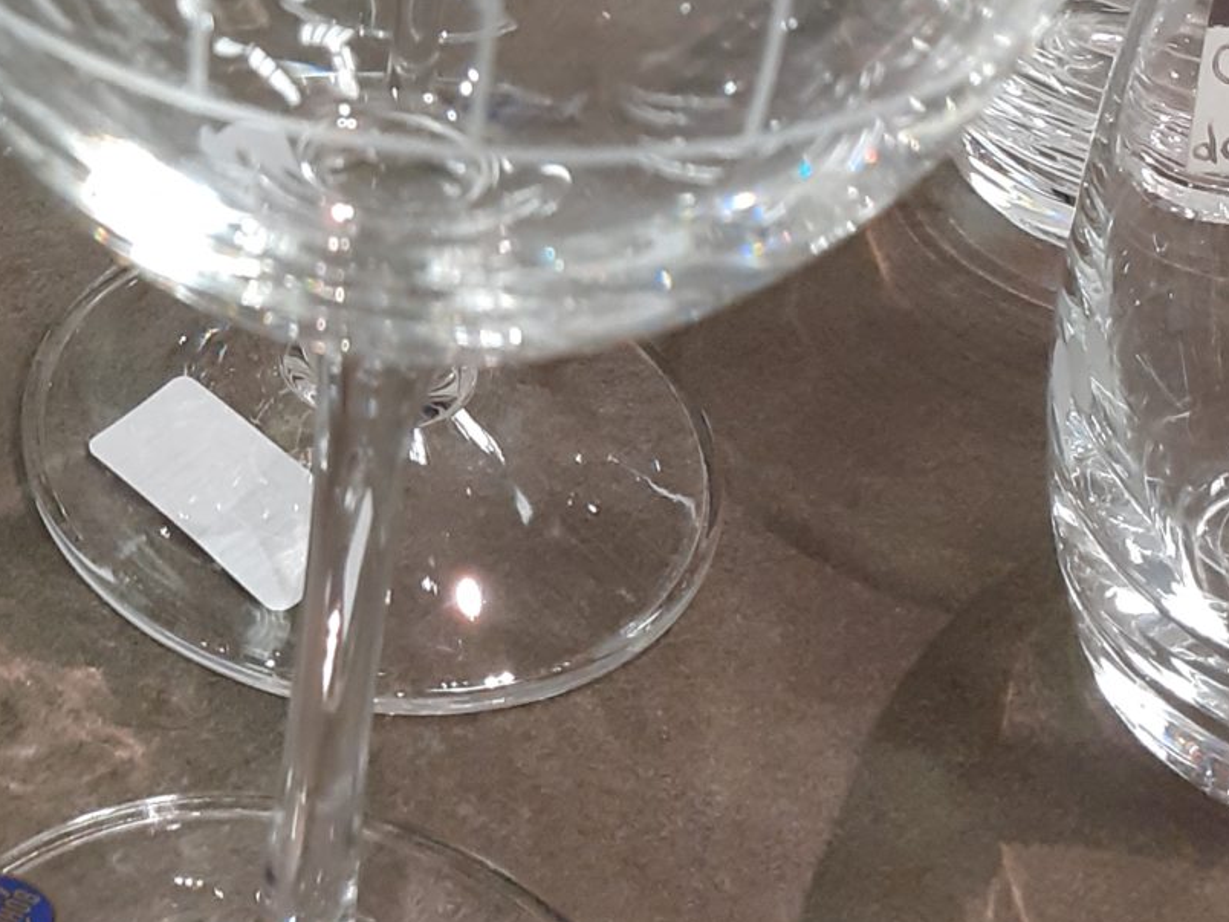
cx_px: -34
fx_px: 3053
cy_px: -110
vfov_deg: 16.6
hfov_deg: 21.8
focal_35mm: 86
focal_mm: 3.6
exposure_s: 1/50
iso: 160
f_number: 1.9
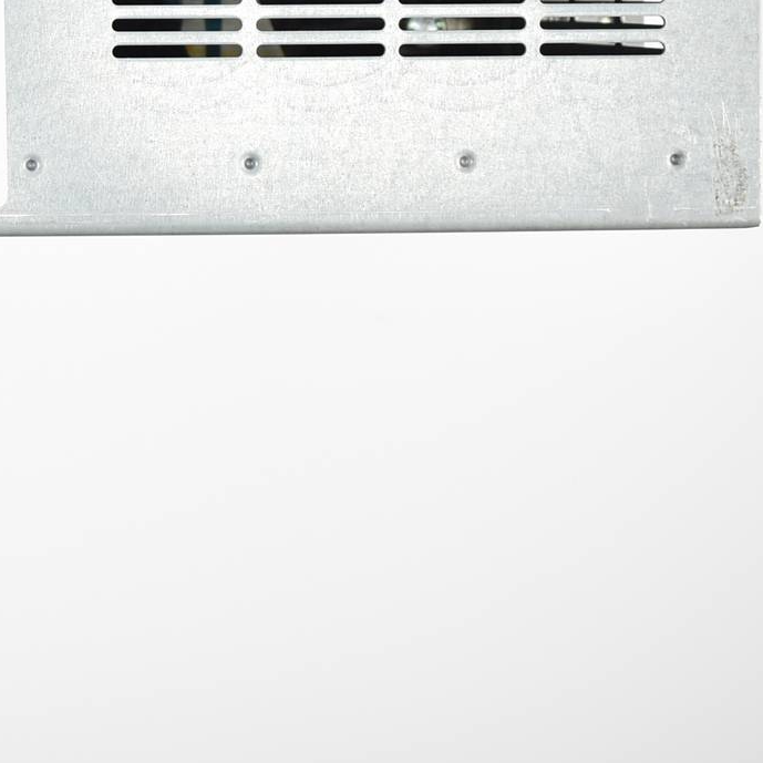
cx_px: -183
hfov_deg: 20.1
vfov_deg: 20.9
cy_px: -18
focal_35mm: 80
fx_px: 1995
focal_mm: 20
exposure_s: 1/30
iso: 140
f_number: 3.8
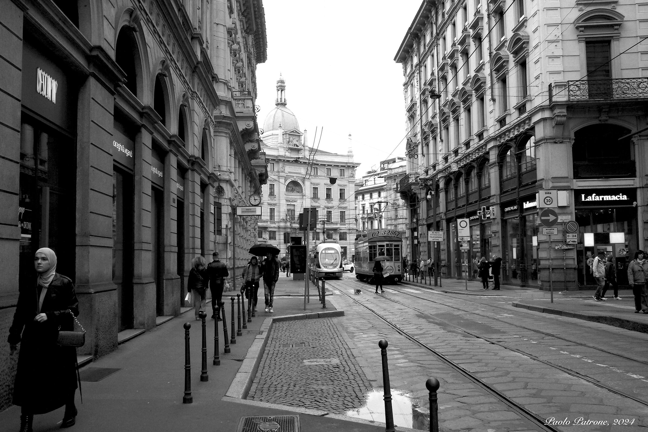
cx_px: 324
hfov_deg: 54.4
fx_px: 630
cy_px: 216
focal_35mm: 35
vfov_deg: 37.9
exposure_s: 1/200
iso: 400
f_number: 11
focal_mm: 18.3
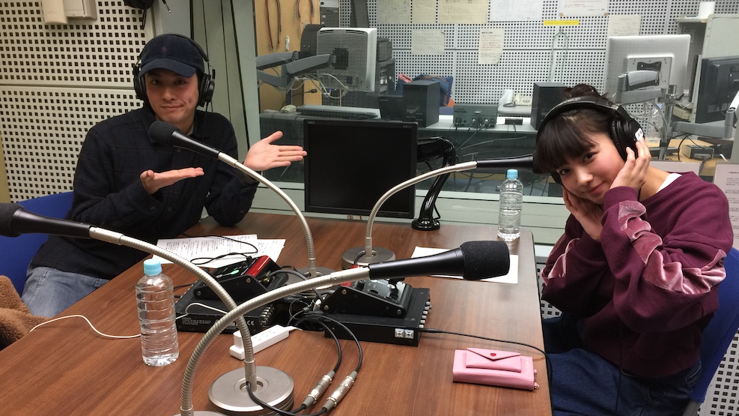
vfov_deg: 36.6
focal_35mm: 32
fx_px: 627
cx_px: 374
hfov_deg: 61.0
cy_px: 241
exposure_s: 1/15
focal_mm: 4.15
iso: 50
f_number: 2.2
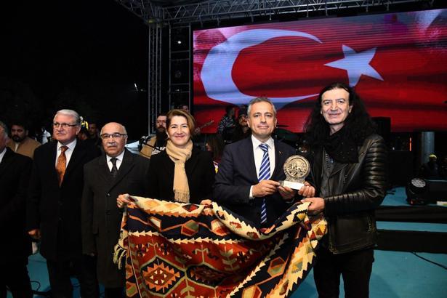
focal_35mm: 24
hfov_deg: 73.7
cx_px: 224
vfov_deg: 53.1
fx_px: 298
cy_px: 149
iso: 5000
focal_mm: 24
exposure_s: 1/500
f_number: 5.6
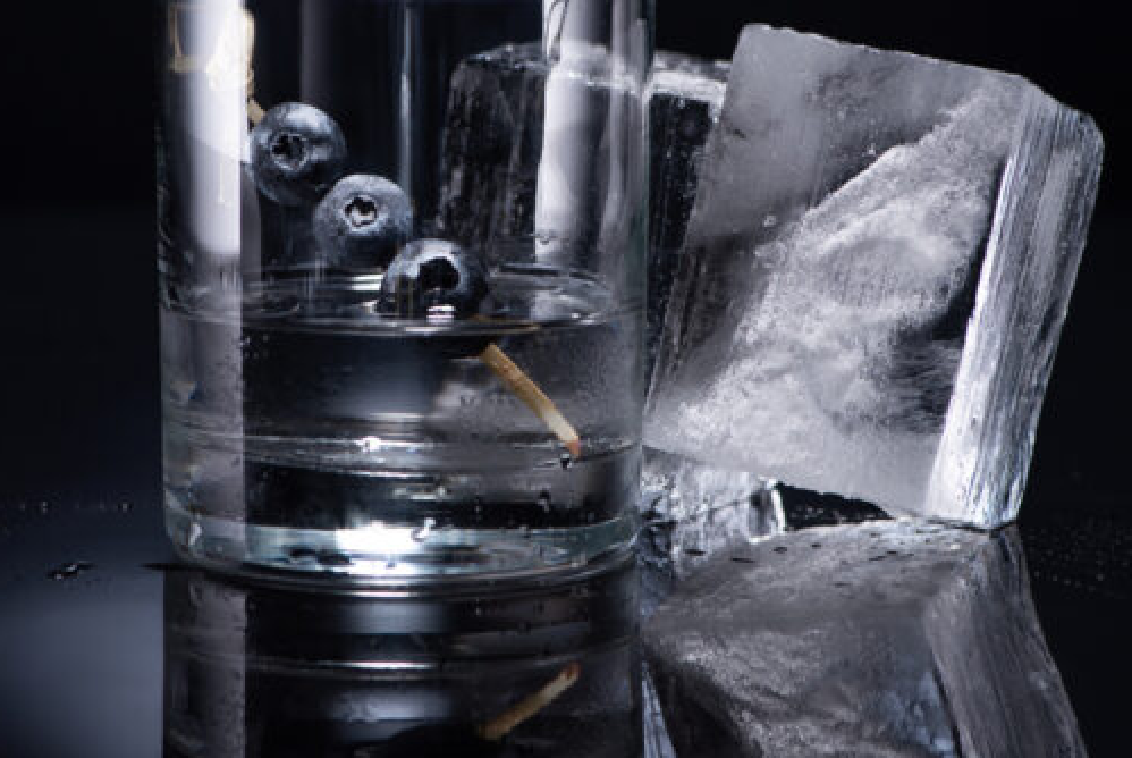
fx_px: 4785
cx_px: 482
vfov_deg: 9.1
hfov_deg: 13.5
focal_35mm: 152
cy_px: 294
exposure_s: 1/160
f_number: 9
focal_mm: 105
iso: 200
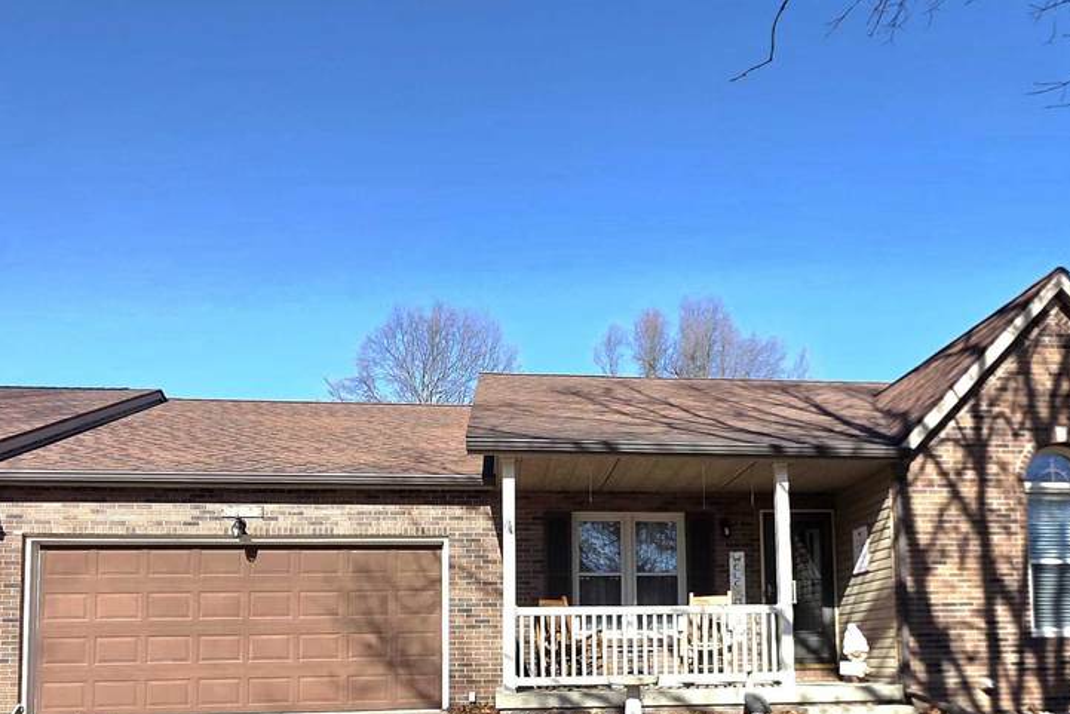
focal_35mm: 24
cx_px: 795
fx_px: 713
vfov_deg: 51.3
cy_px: 521
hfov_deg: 69.2
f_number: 1.9
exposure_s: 1/2000
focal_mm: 2.2
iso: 40
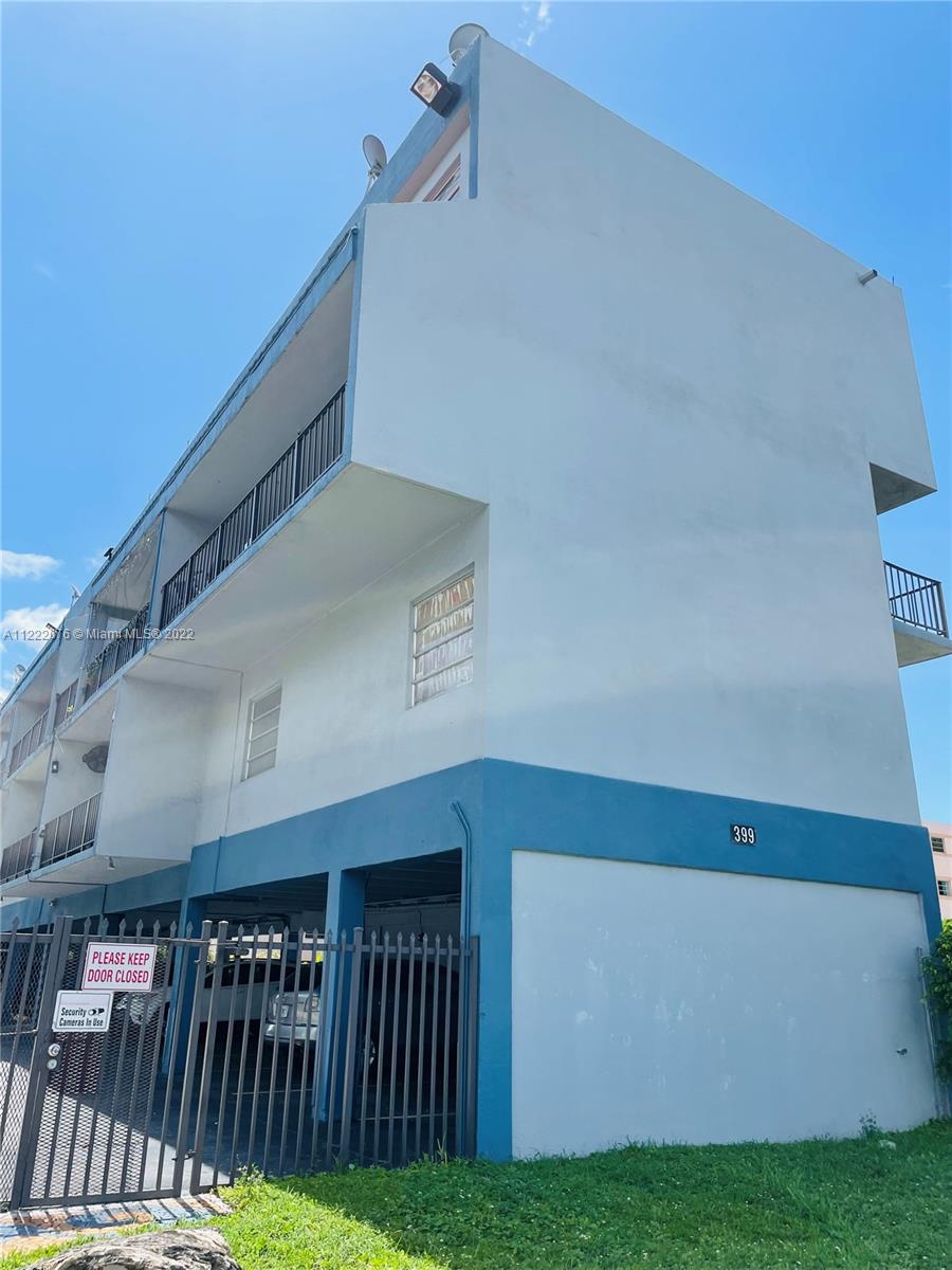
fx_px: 953
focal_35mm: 26
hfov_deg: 53.1
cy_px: 635
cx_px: 476
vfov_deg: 67.3
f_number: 1.6
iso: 32
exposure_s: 1/2564
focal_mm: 4.2
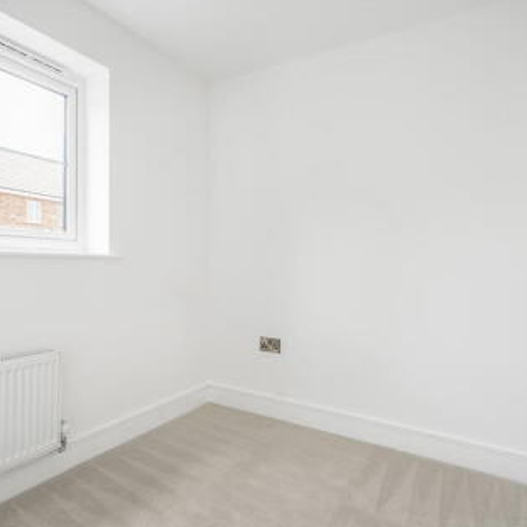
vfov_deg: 69.6
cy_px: 266
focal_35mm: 22
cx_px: 236
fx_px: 379
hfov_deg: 69.4
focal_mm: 17
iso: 200
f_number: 8
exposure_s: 1/13
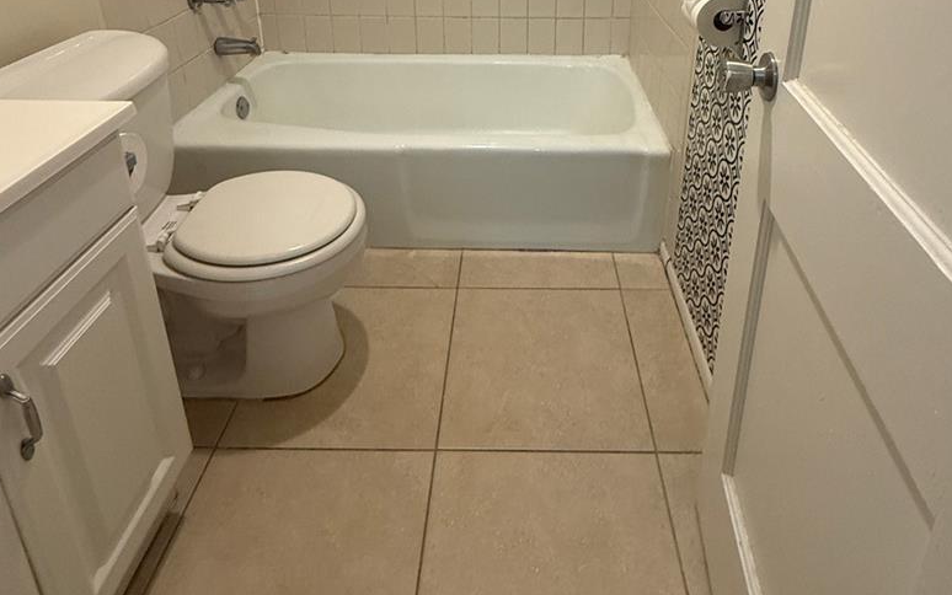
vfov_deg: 46.6
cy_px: 36
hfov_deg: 77.0
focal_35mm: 23
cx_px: 514
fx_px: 597
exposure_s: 1/60
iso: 400
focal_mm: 2.22
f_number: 2.2
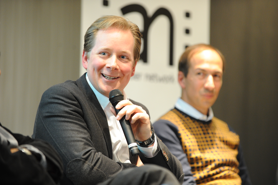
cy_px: 92
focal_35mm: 200
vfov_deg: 6.9
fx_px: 1543
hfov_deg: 10.3
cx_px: 139
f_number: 4
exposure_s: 1/125
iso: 4000
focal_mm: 200
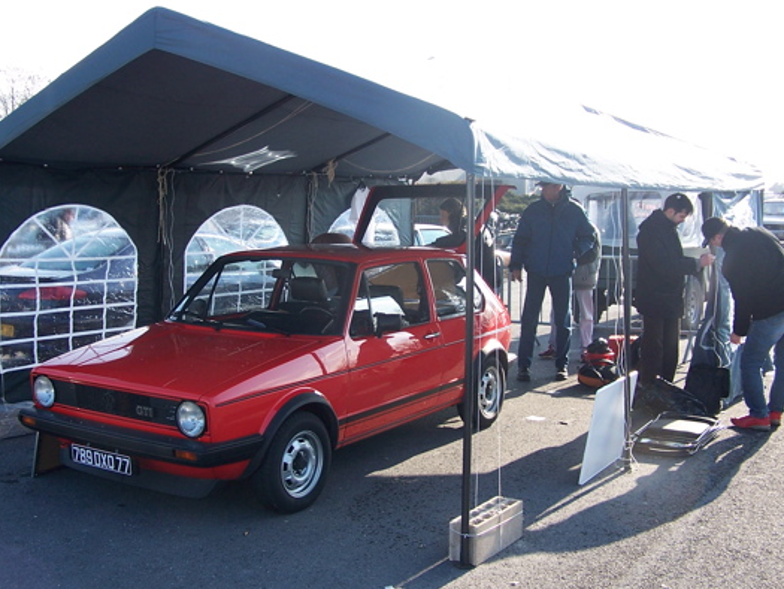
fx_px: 951
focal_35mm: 42
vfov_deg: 34.4
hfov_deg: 44.8
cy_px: 298
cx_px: 367
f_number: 2.8
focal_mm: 6.3
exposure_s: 1/250
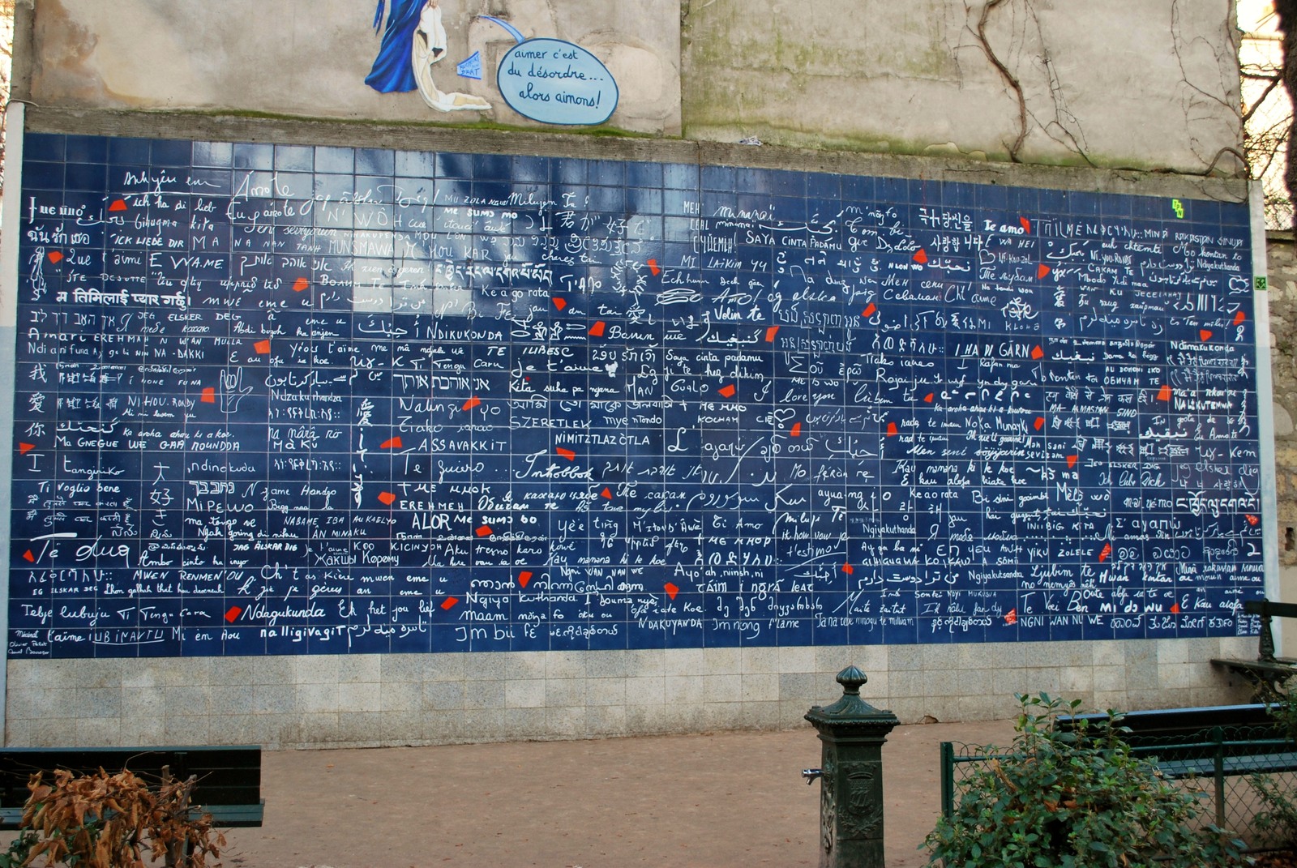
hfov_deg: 49.5
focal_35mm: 39
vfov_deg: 34.3
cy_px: 434
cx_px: 648
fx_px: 1407
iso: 200
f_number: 4.5
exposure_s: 1/80
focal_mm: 26
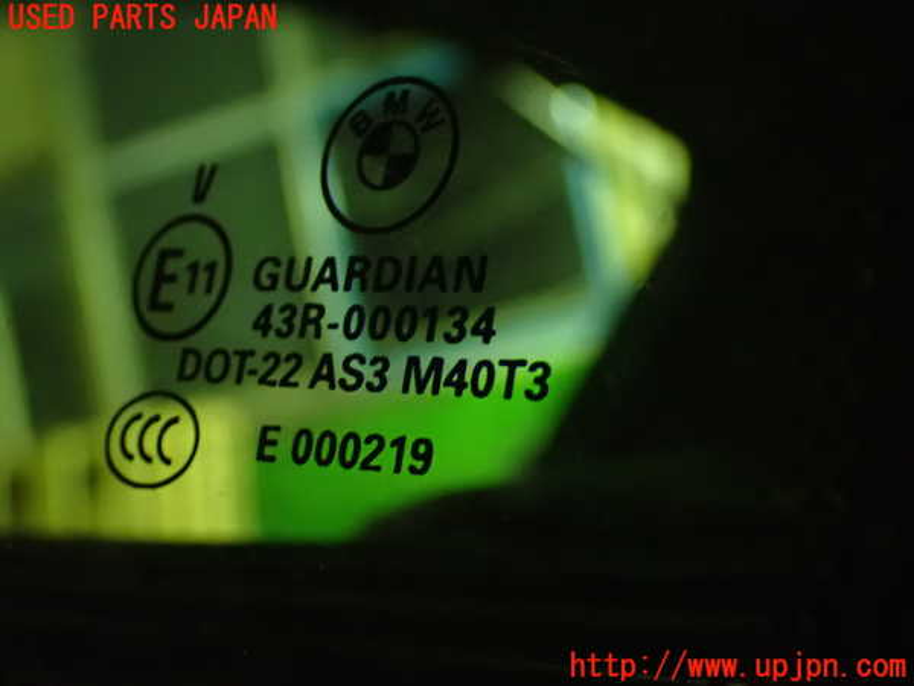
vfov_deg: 27.0
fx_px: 1426
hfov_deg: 35.5
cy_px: 343
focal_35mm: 54
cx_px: 457
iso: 1600
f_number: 3.3
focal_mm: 9.65
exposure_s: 1/20
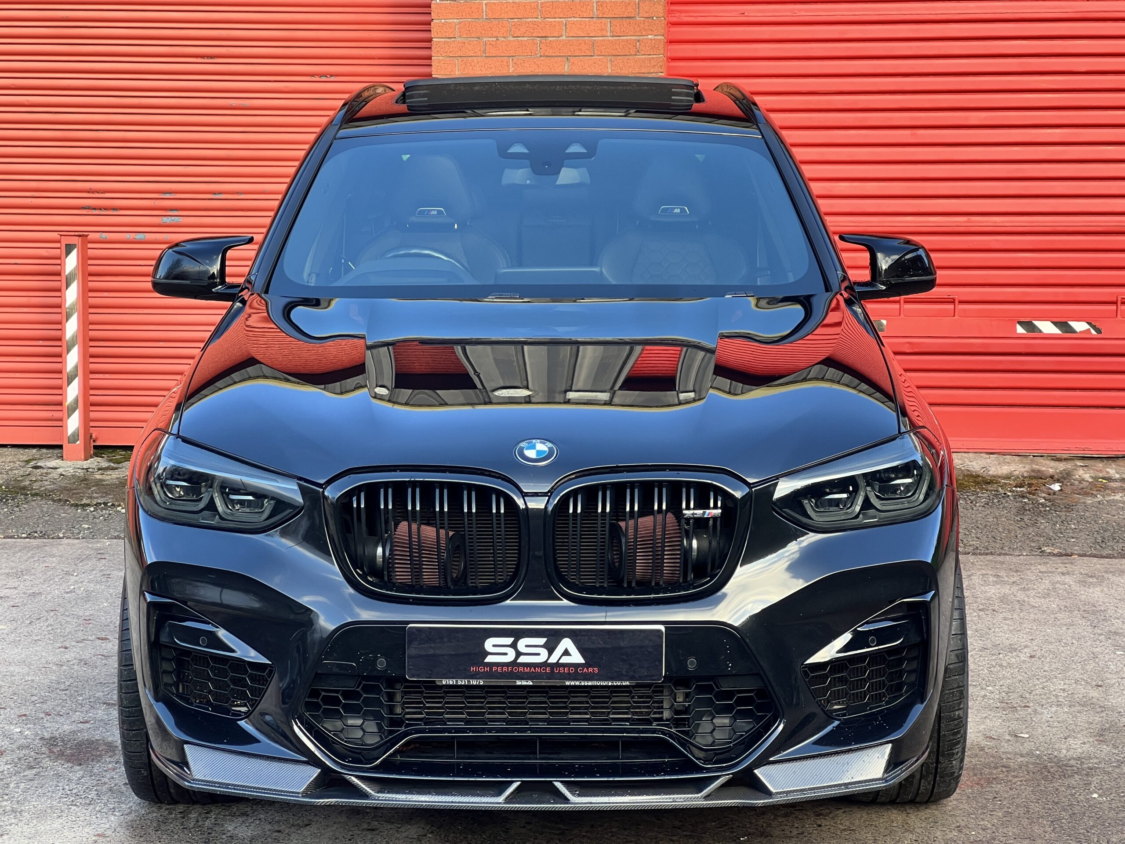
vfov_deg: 19.1
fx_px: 2502
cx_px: 562
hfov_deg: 25.3
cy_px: 422
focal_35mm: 77
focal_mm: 9
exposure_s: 1/99
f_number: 2.8
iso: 80
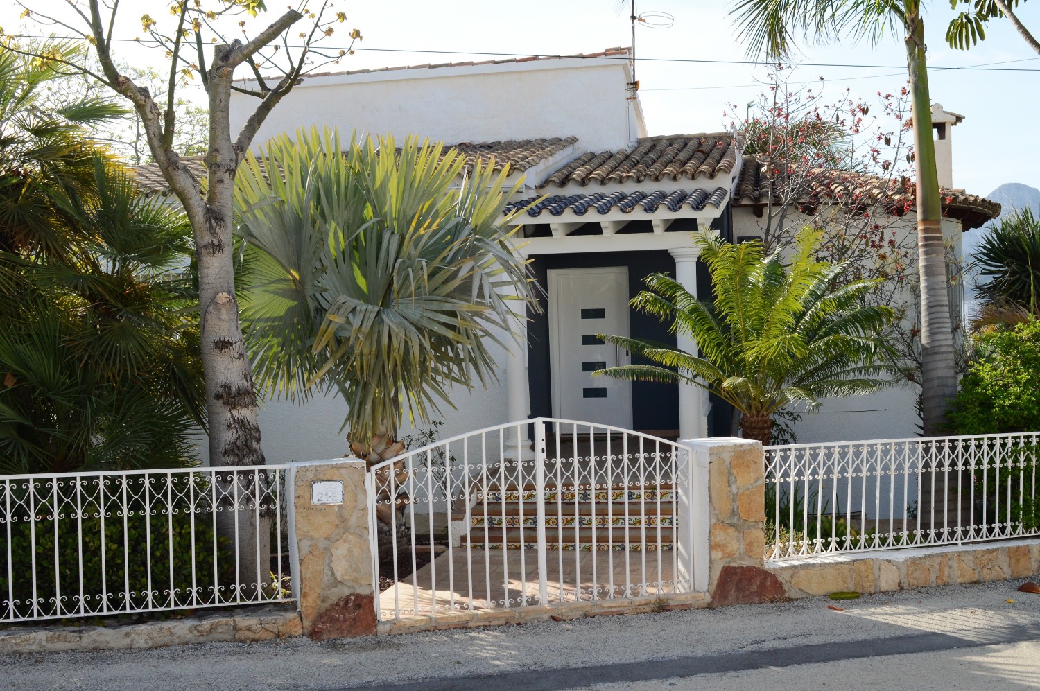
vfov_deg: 39.9
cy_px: 346
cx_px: 520
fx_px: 952
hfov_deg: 57.3
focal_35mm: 33
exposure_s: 1/500
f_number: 11
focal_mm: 22
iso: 400
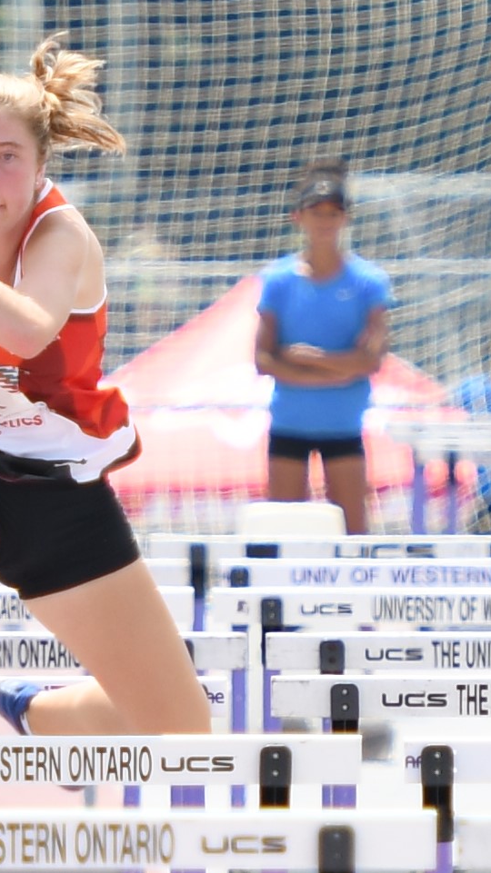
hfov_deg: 3.0
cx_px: 47
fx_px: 9312
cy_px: 437
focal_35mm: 402
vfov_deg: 5.4
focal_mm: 170
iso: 100
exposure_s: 1/1000
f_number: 2.8
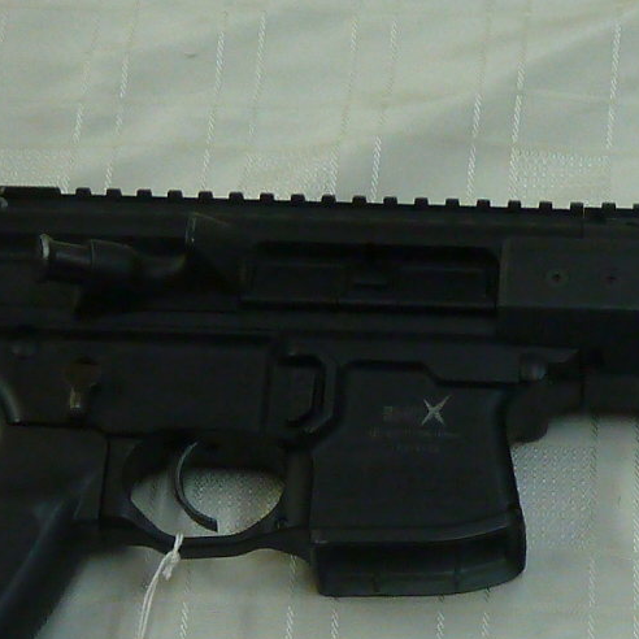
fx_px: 2402
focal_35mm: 115
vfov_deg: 15.0
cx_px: 423
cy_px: 603
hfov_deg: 15.1
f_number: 3.3
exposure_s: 1/30
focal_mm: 4.1
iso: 160
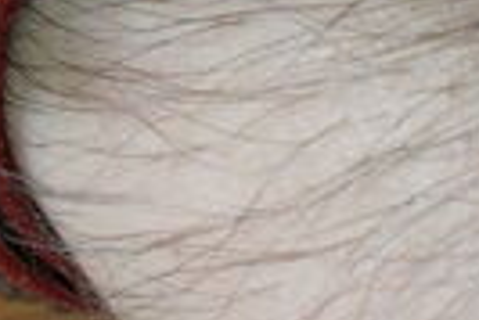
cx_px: 348
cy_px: -442
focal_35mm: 436
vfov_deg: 3.1
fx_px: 5807
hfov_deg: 4.7
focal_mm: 70
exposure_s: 1/125
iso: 800
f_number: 8
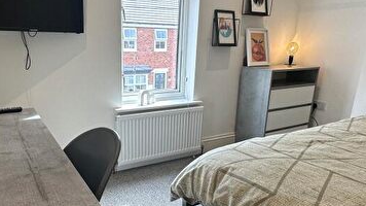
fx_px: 291
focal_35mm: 30
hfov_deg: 64.1
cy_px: 132
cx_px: 160
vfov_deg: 38.6
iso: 64
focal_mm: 2.22
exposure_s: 1/100
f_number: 2.2
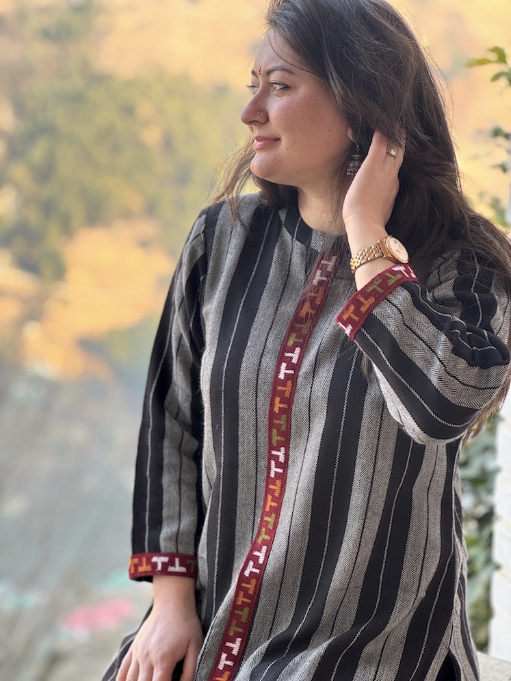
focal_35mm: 77
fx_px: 1516
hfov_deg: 19.1
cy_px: 340
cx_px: 256
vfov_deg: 25.3
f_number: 2.8
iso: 64
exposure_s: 1/99
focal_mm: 9
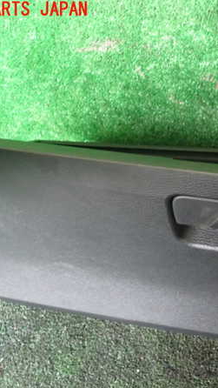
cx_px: 190
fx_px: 452
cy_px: 195
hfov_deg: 26.3
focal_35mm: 44
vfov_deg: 46.4
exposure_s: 1/25
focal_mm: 5.4
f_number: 2.3
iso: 800
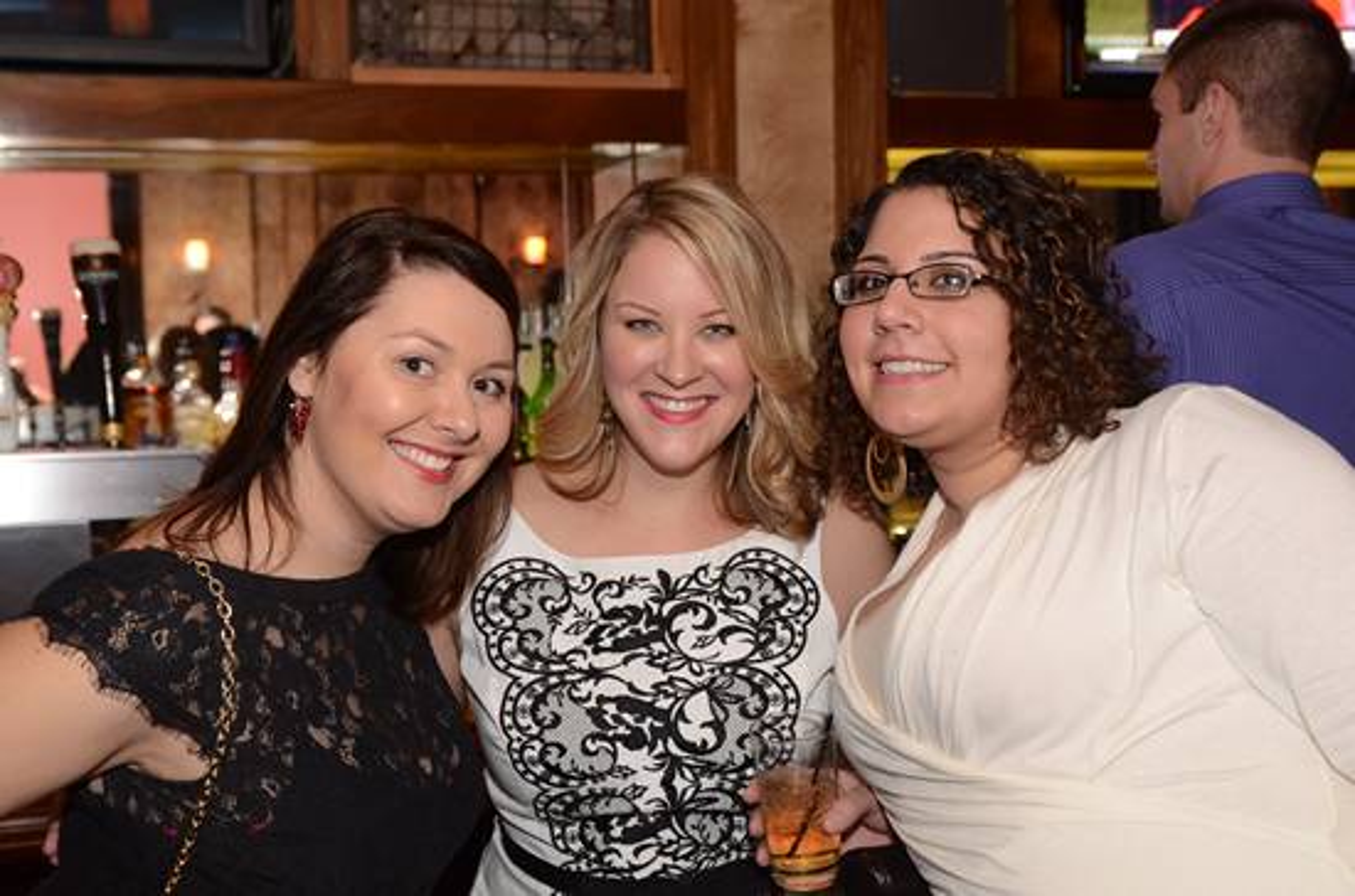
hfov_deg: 39.0
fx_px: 1915
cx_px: 678
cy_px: 448
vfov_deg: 26.4
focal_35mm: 51
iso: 1250
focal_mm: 34
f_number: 4.5
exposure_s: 1/15
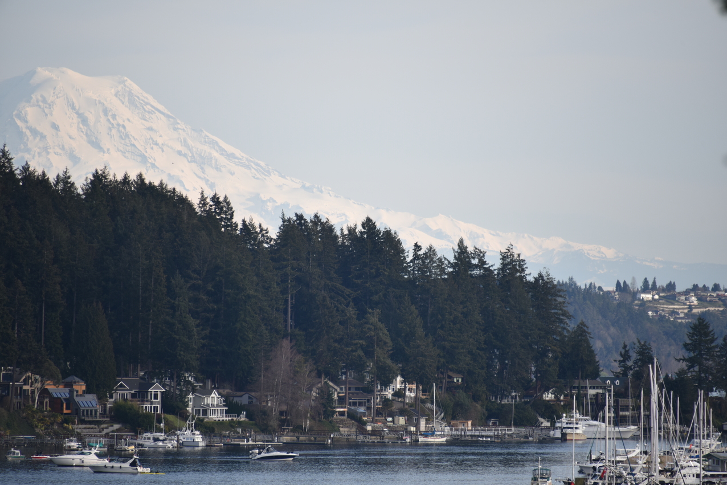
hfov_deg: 6.8
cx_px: 363
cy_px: 242
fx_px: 6079
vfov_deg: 4.6
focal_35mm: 301
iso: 250
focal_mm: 300
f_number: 5.6
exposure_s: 1/640
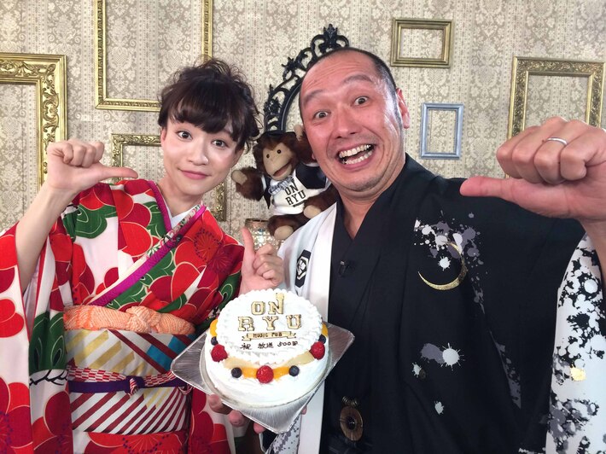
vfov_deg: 46.8
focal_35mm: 30
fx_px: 525
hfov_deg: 60.0
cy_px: 227
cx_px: 303
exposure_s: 1/30
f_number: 2.2
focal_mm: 4.12
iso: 100
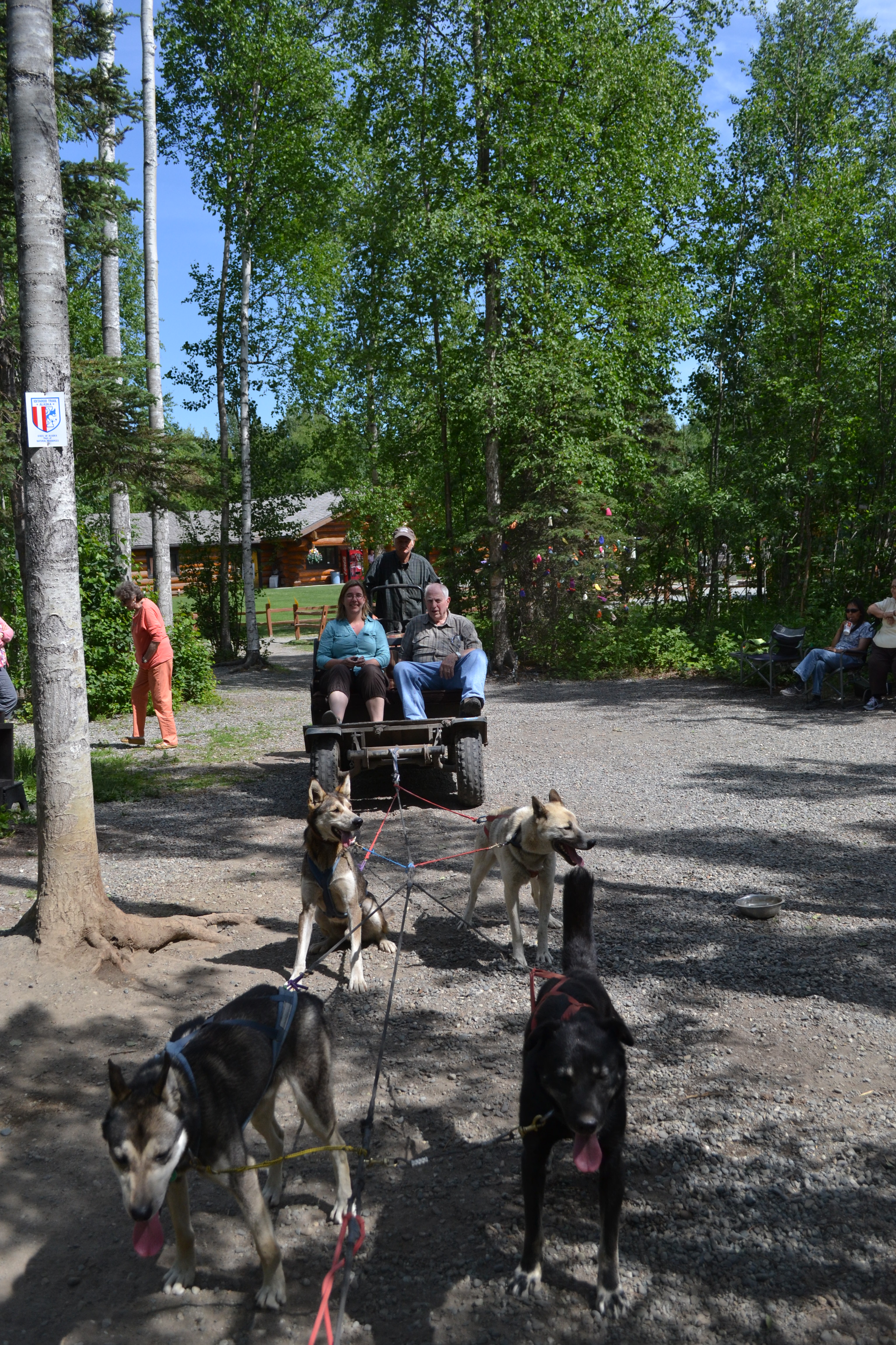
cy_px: 672
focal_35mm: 33
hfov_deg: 40.0
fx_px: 1232
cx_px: 448
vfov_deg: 57.2
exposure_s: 1/1250
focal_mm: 22
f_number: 5.6
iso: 400
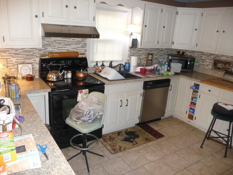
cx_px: 116
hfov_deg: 63.4
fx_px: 188
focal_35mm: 28
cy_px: 88
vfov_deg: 49.7
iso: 320
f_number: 3.3
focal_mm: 4.7
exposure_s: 1/8
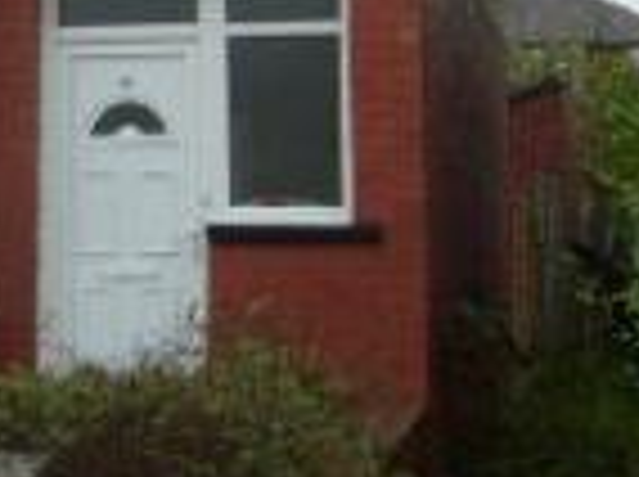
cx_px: -20
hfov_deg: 13.5
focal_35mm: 144
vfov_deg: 10.2
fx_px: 2654
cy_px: 2
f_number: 3.1
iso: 80
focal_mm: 5.9
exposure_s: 1/250
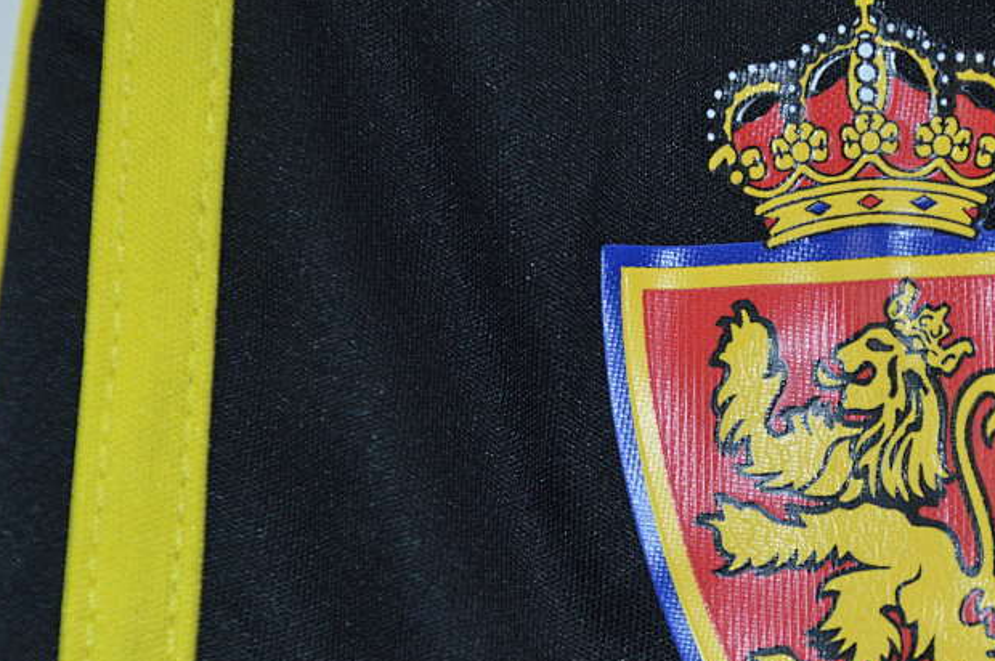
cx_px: 851
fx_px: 4473
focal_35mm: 162
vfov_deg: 8.4
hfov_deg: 12.6
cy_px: 491
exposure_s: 1/200
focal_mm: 62
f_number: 8
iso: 400
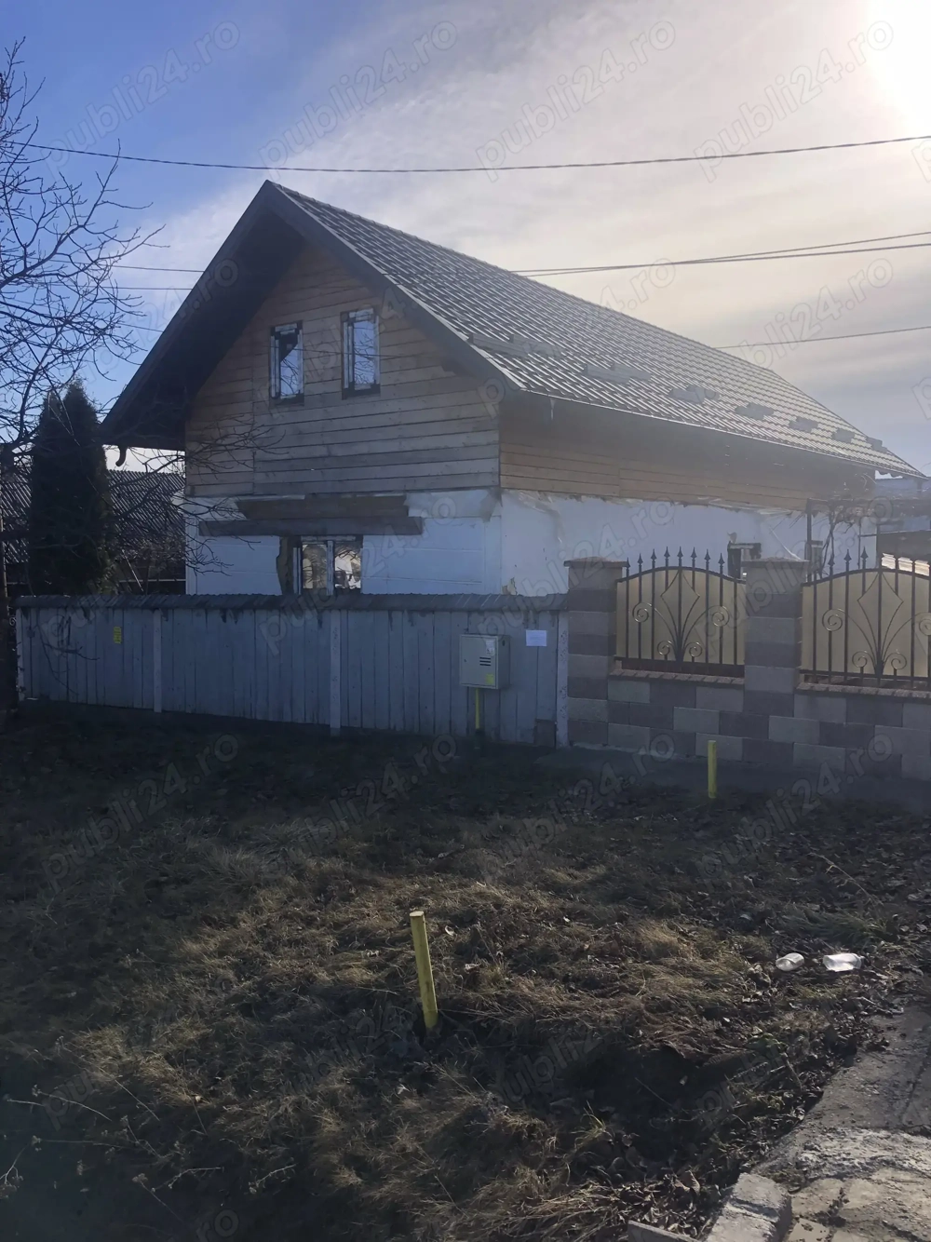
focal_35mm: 28
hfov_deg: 49.7
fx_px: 1004
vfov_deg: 63.5
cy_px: 621
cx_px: 466
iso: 20
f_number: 1.8
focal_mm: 4
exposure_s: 1/1946
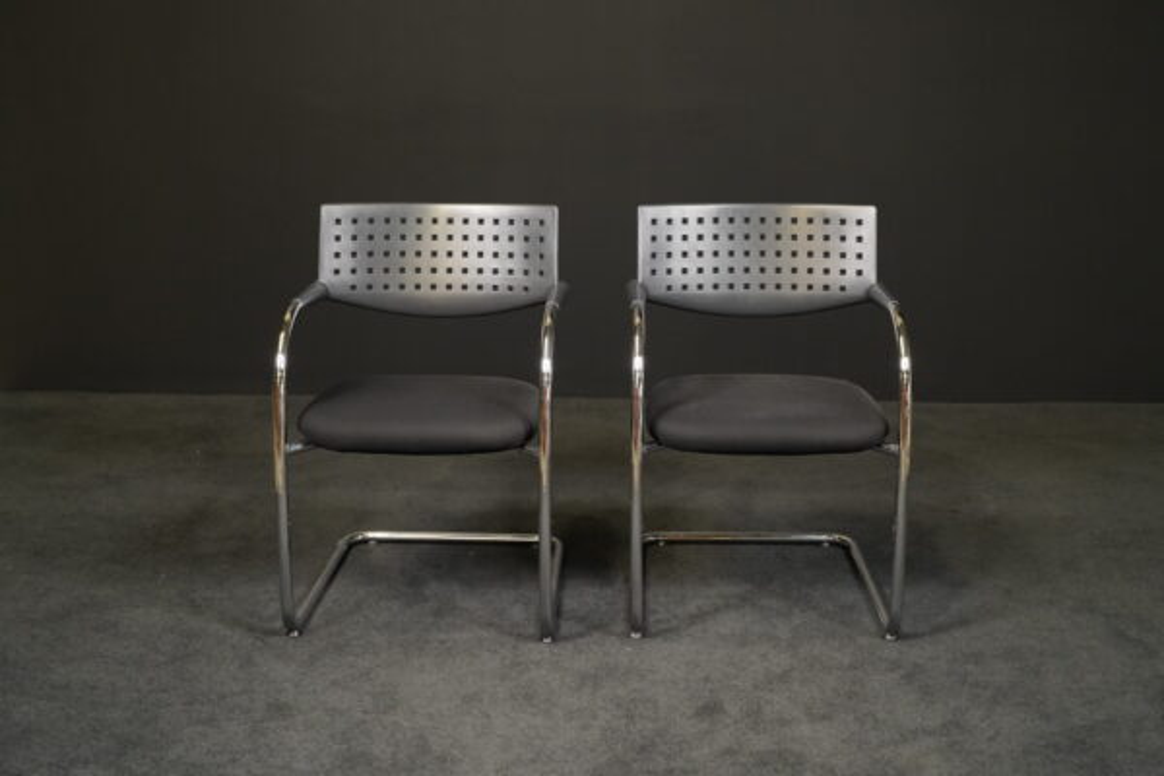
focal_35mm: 46
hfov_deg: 42.7
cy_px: 388
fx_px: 1487
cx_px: 582
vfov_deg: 29.2
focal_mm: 46
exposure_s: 1/100
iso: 5000
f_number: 7.1
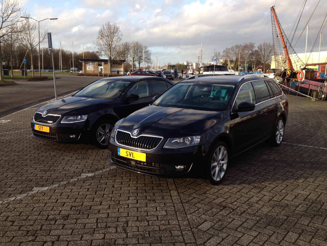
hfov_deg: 52.6
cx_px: 164
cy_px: 123
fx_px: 331
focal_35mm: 35
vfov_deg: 40.7
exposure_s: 1/400
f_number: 2.4
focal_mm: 4.28
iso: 50
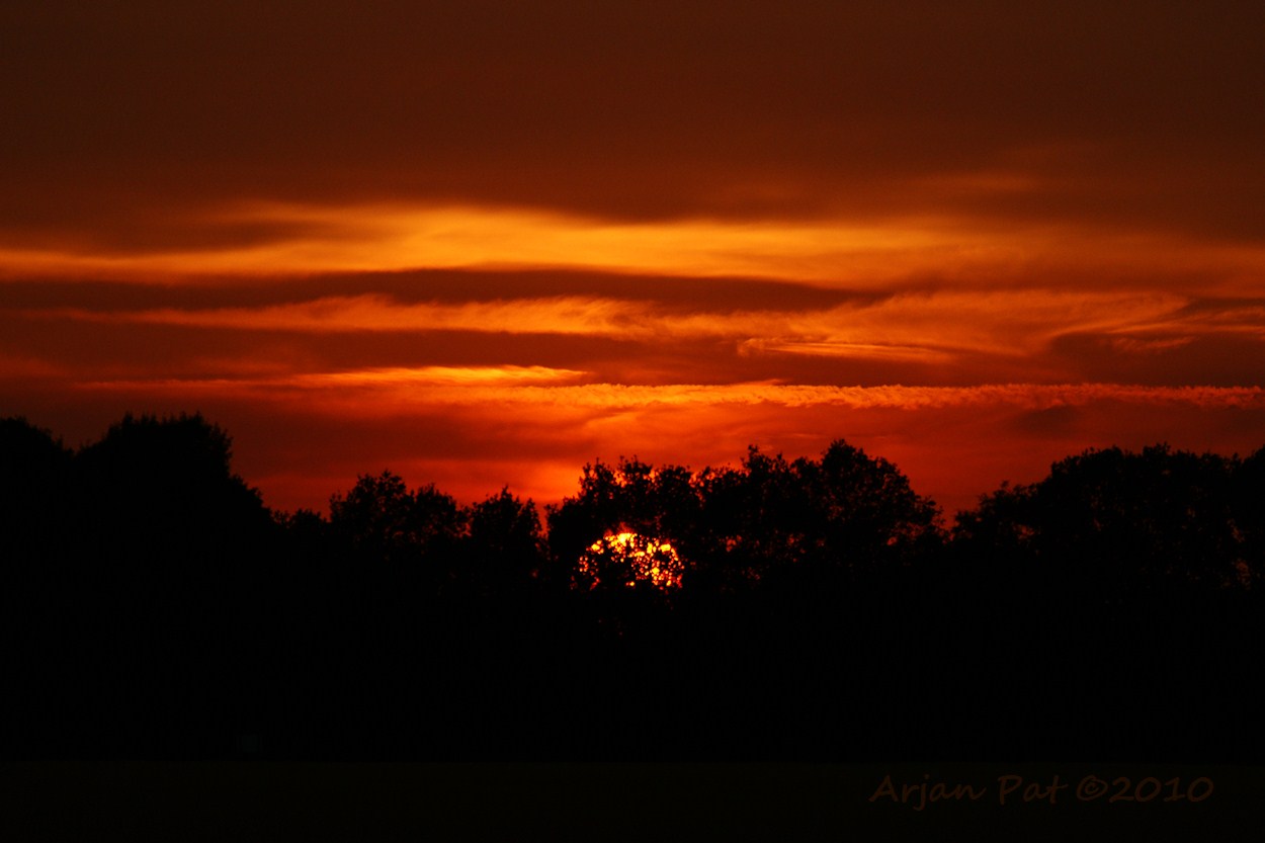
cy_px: 422
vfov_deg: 4.0
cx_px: 632
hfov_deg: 6.0
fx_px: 12120
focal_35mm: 345
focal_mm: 230
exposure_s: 1/4000
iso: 400
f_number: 4
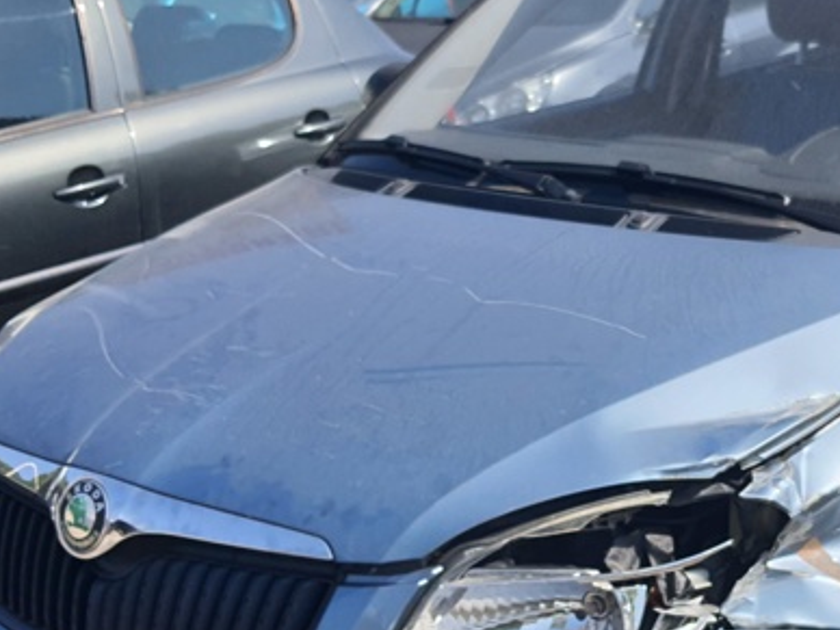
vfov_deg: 21.9
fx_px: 1626
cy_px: 353
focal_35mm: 67
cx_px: 734
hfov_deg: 28.0
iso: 50
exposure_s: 1/2232
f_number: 1.7
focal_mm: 4.32
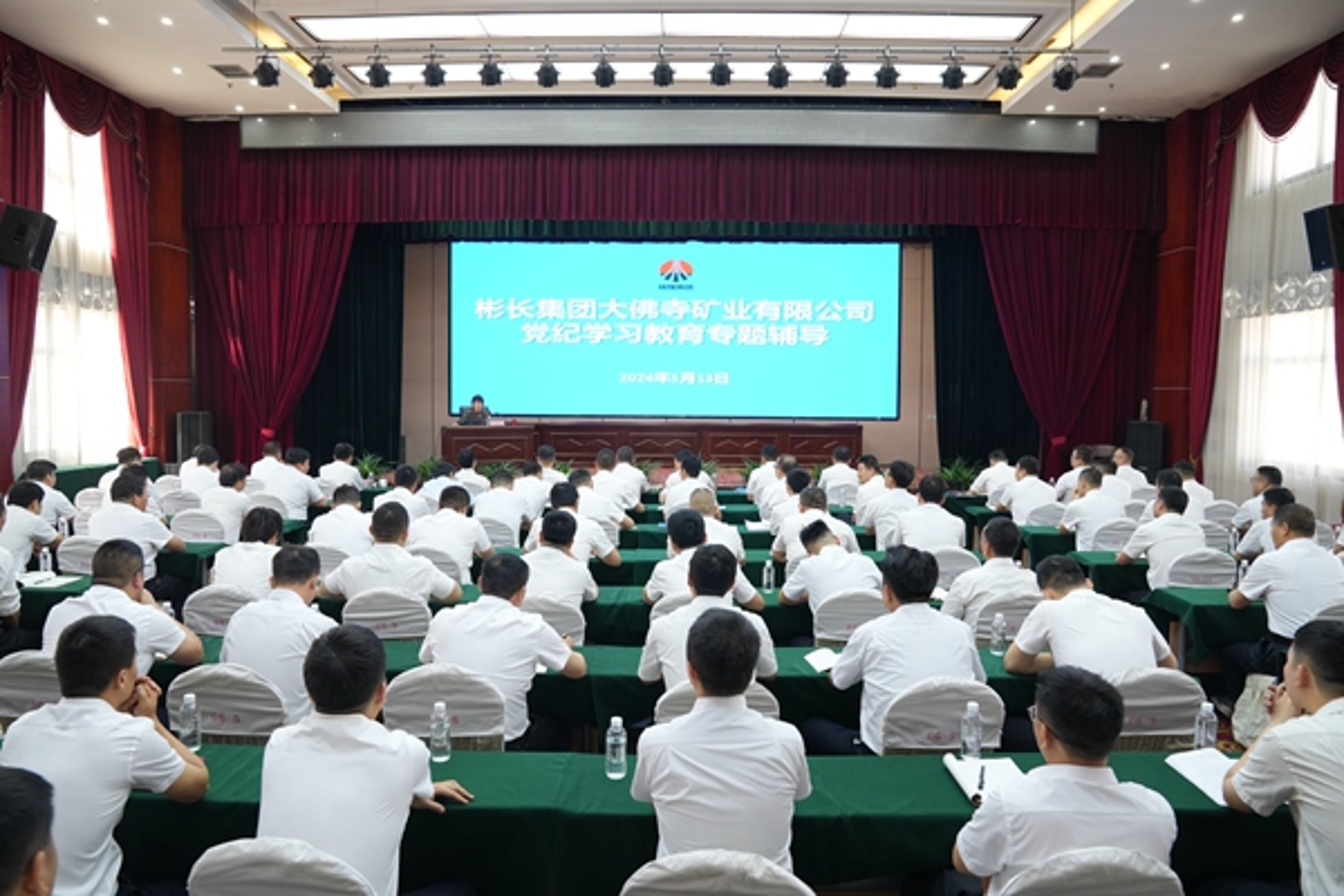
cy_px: 448
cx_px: 672
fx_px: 933
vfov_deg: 51.3
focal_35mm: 25
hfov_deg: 71.5
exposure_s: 1/50
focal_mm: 25
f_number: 7.1
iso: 2000
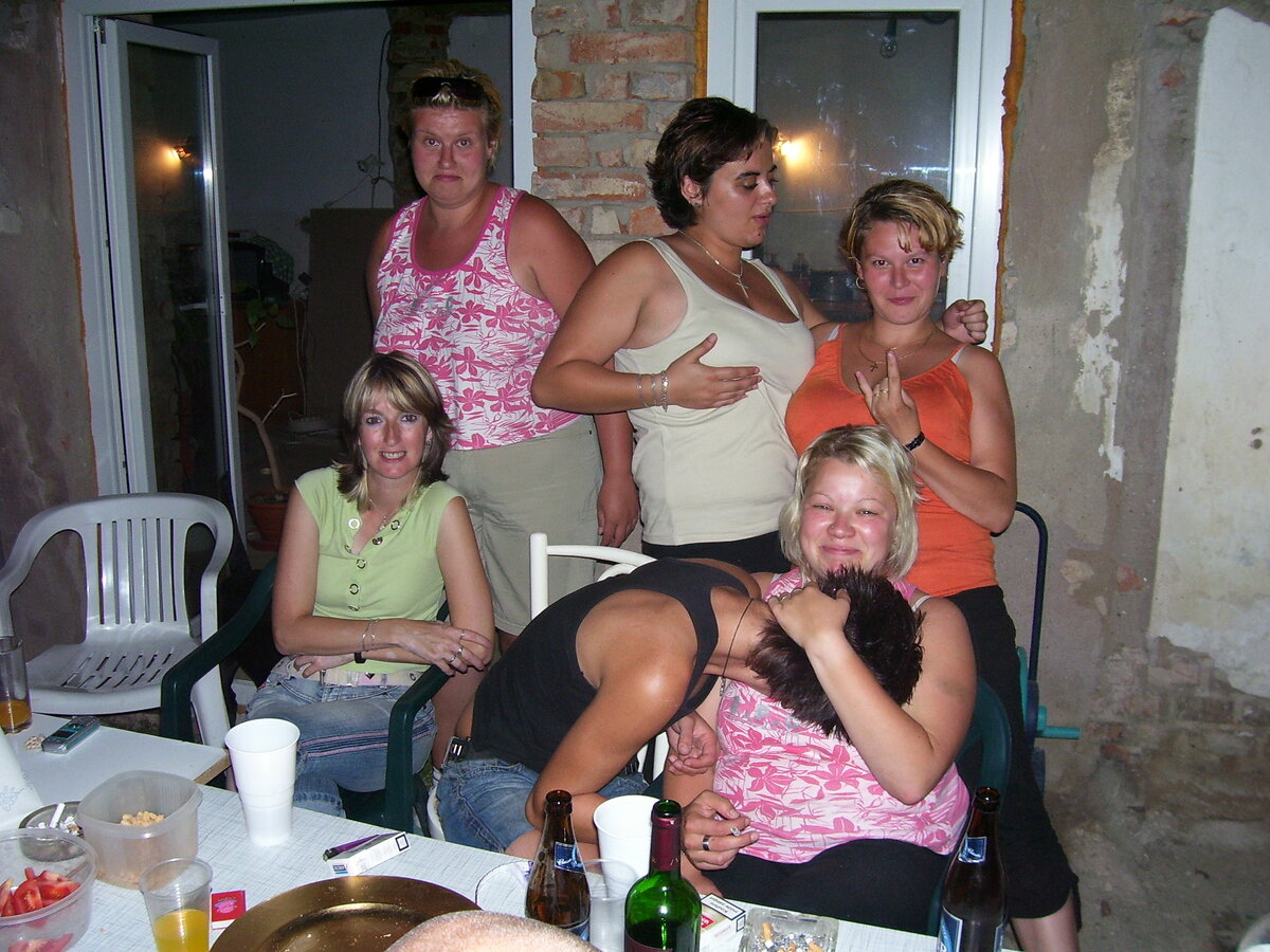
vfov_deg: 41.8
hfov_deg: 54.0
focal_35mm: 34
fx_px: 1247
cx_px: 635
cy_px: 476
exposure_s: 1/60
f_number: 2.7
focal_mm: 5.6
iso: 125
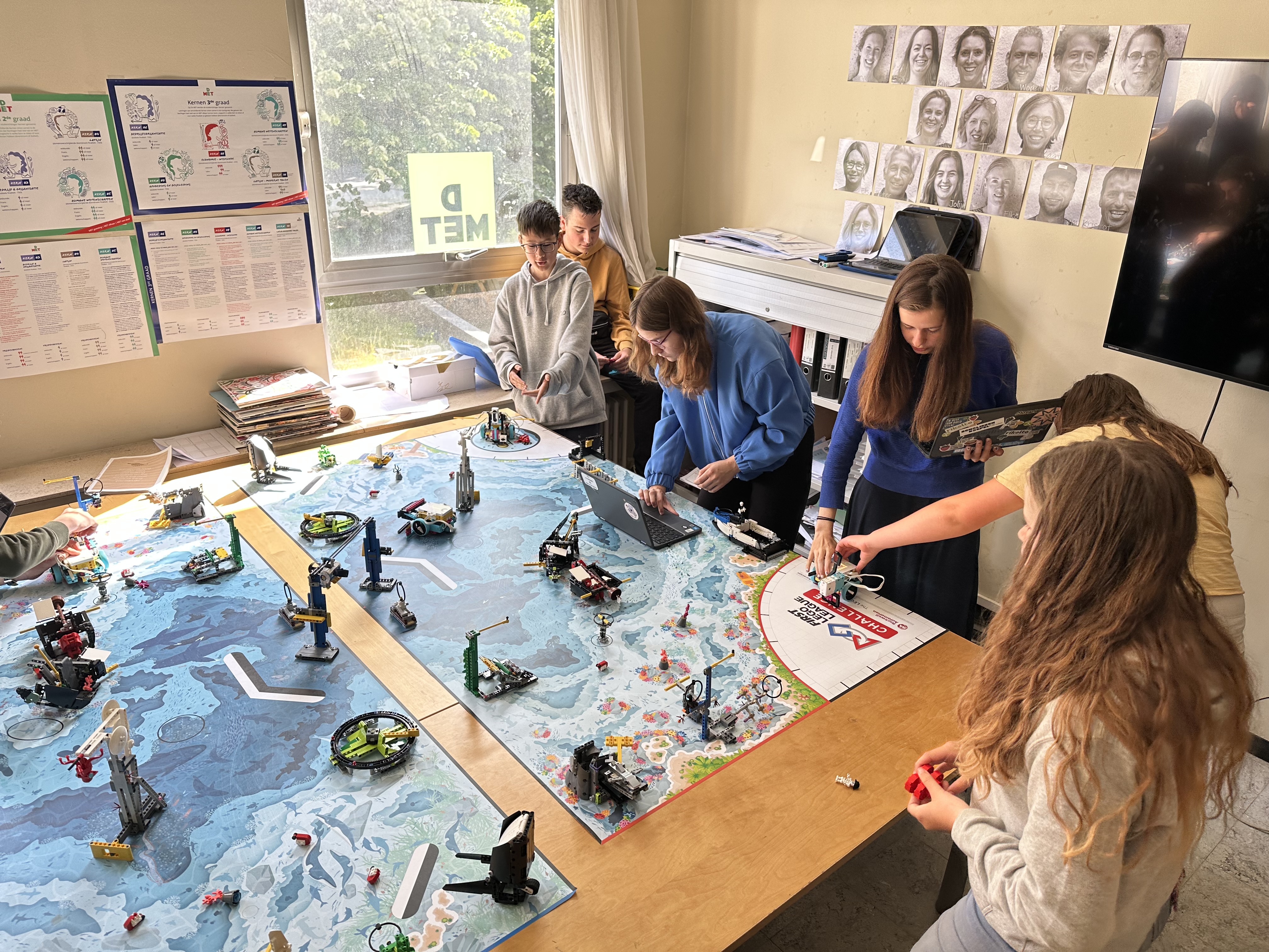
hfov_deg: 71.6
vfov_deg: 56.8
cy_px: 476
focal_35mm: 24
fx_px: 880
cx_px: 634
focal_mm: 6.86
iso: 64
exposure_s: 1/121
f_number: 1.78
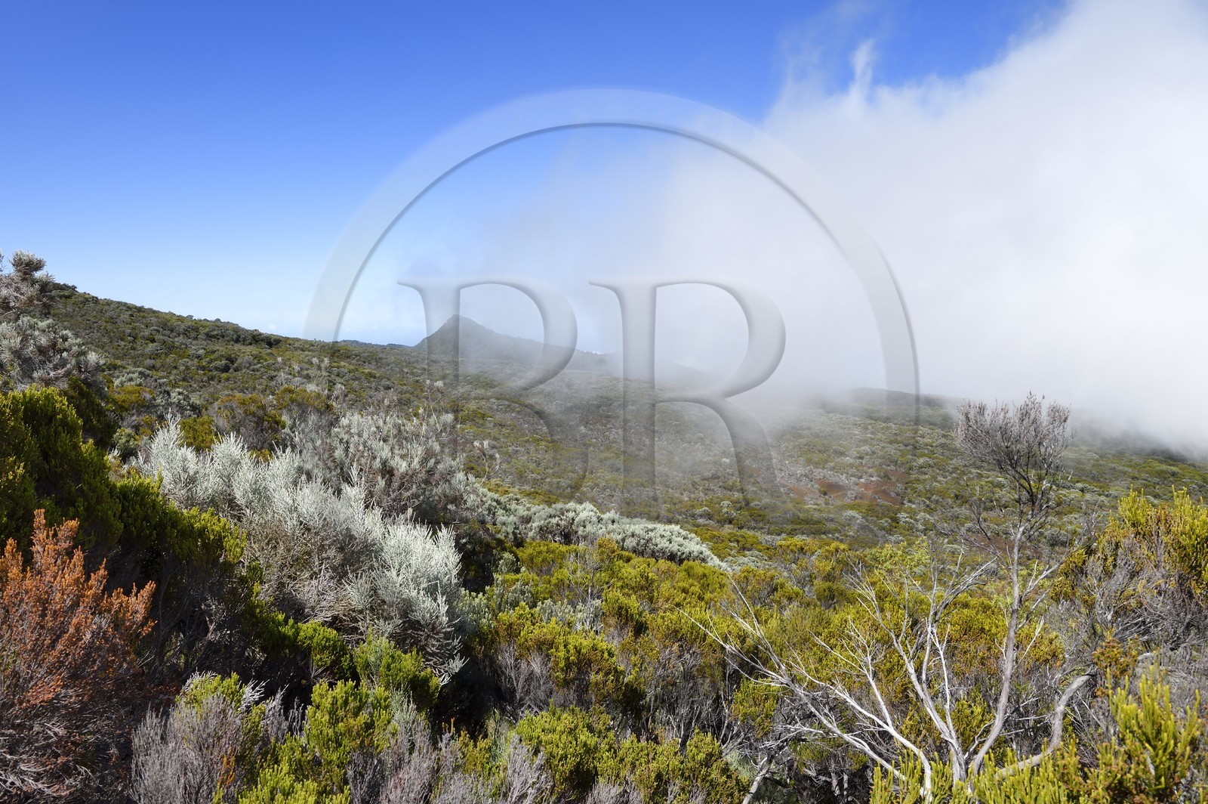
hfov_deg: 60.3
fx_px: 1039
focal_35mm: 31
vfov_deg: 42.3
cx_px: 604
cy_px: 402
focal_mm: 31
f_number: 13
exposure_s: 1/250
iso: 200
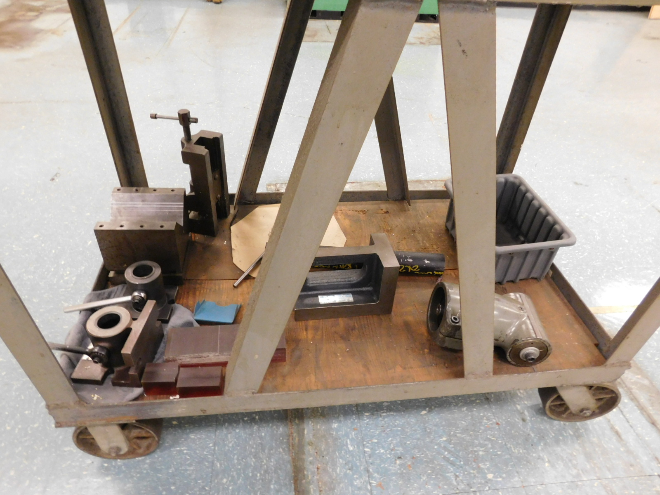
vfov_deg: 58.9
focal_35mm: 23
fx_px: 439
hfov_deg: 73.9
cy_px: 248
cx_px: 330
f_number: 3
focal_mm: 4
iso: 400
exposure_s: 1/30
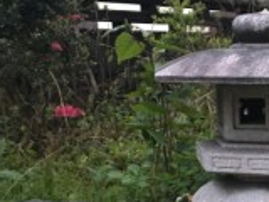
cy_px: 176
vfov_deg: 18.6
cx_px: 286
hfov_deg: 23.7
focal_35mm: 78
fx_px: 606
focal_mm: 4.15
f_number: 2.2
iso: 200
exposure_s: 1/24
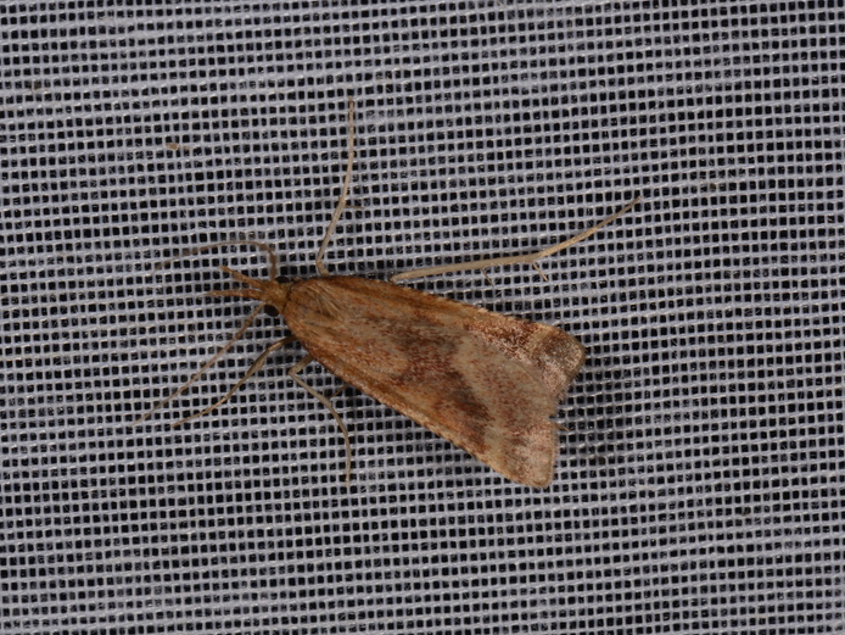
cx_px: 379
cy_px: 318
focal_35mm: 140
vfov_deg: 10.6
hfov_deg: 14.1
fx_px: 3408
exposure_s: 1/60
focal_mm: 85
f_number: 32
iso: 100
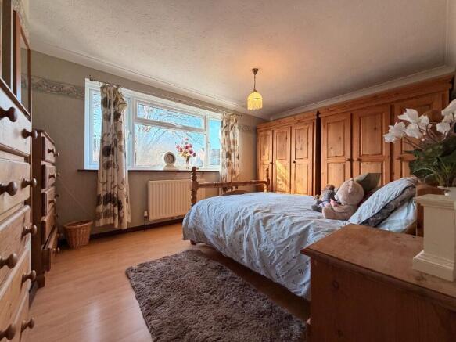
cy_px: 171
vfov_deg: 85.7
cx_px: 228
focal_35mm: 14
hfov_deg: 102.1
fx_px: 184
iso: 160
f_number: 2.2
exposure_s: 1/100
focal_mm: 2.22
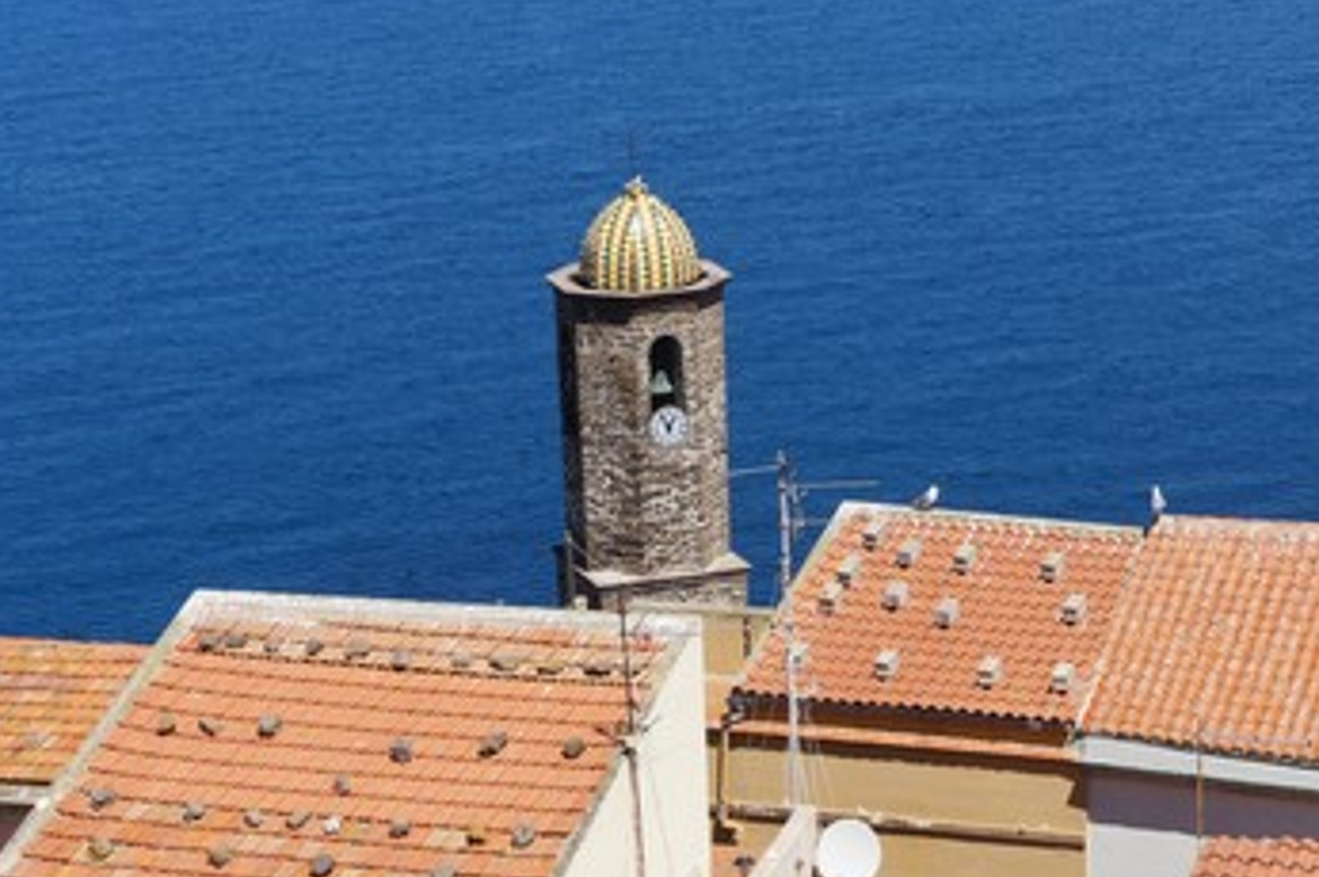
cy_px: 503
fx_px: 4014
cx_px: 831
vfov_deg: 12.5
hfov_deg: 18.6
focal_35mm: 110
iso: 200
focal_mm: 55
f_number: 13
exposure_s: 1/250
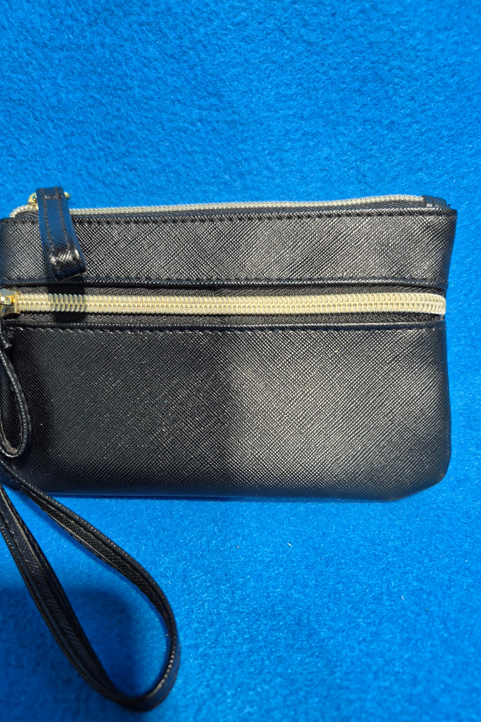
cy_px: 361
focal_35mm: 24
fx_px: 481
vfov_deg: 73.8
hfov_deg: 53.1
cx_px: 226
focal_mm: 5.4
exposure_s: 1/120
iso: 500
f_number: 1.8
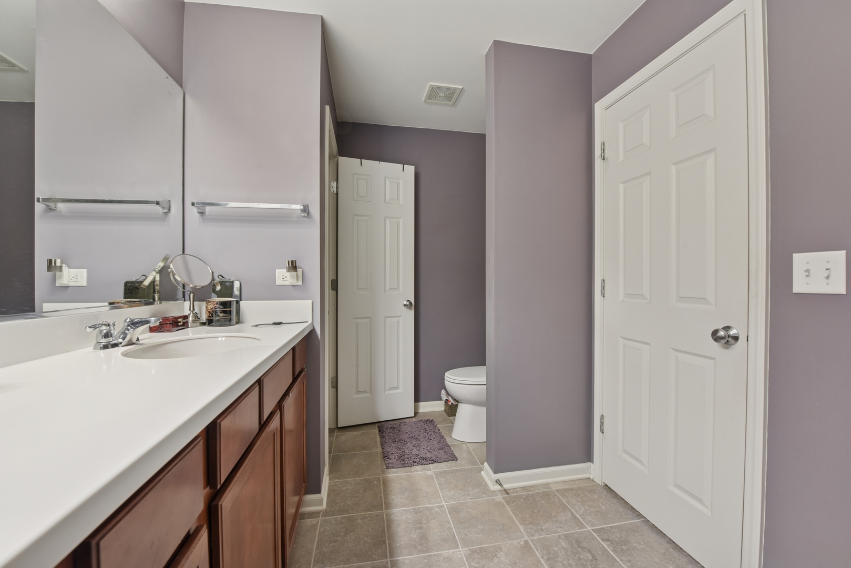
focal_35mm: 14
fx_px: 331
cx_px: 426
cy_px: 284
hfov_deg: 104.2
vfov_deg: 81.2
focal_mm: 14
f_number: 8
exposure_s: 1/15
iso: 400
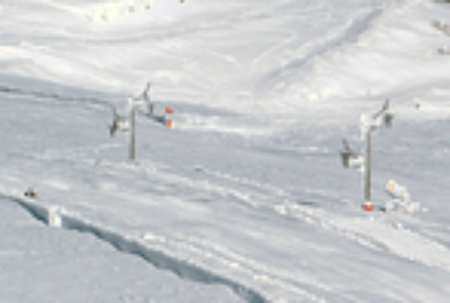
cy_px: 286
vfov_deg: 3.4
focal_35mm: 403
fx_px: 5049
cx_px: 579
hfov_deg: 5.1
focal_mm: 79
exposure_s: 1/1500
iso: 200
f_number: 8
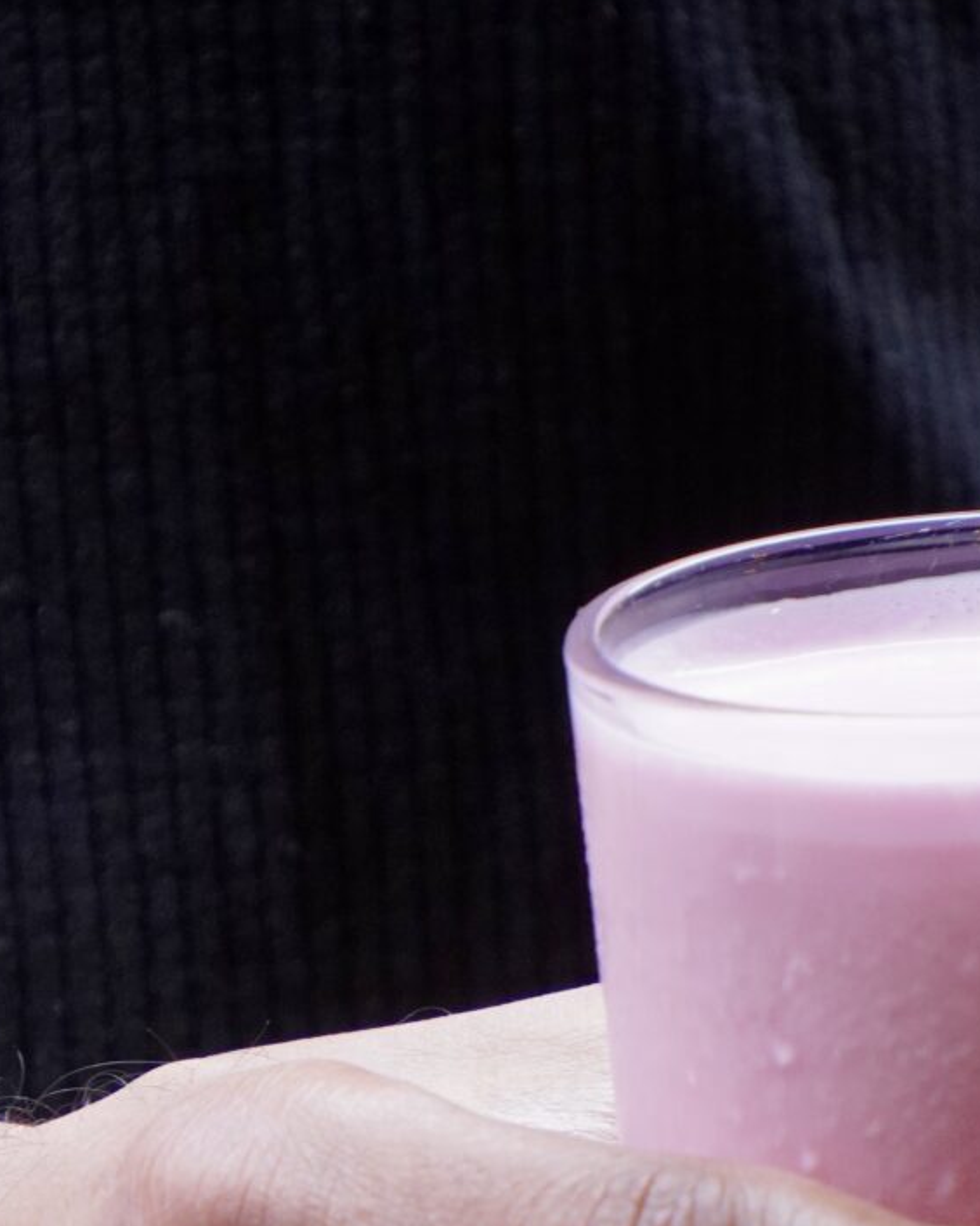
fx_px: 29132
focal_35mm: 803
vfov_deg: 2.4
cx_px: 644
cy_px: 962
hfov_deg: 1.9
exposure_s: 1/80
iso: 1250
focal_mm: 210
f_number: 7.1
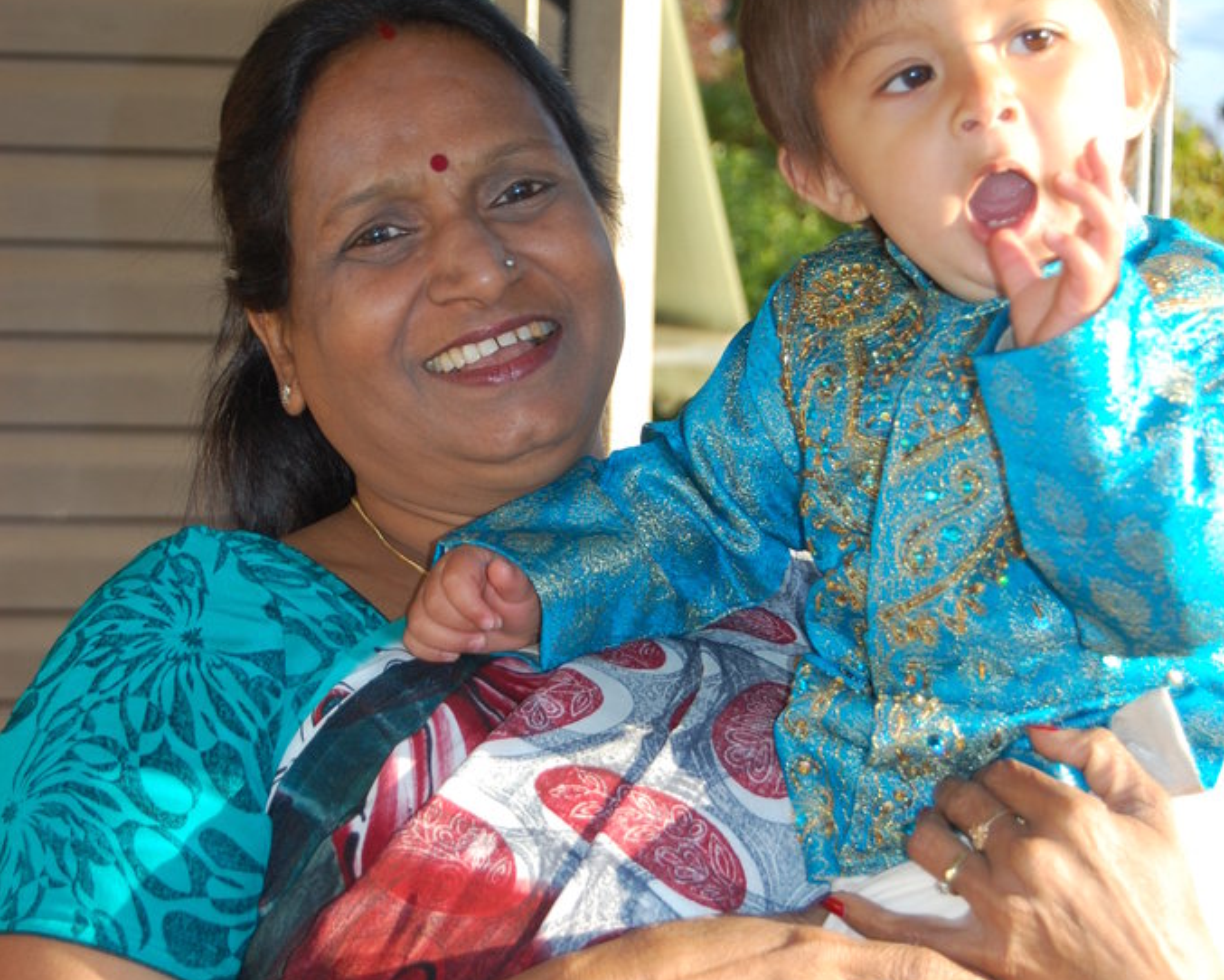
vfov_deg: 16.1
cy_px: 541
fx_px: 3468
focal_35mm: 96
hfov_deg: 20.0
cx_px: 614
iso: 400
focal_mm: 45
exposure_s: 1/320
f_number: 5.3
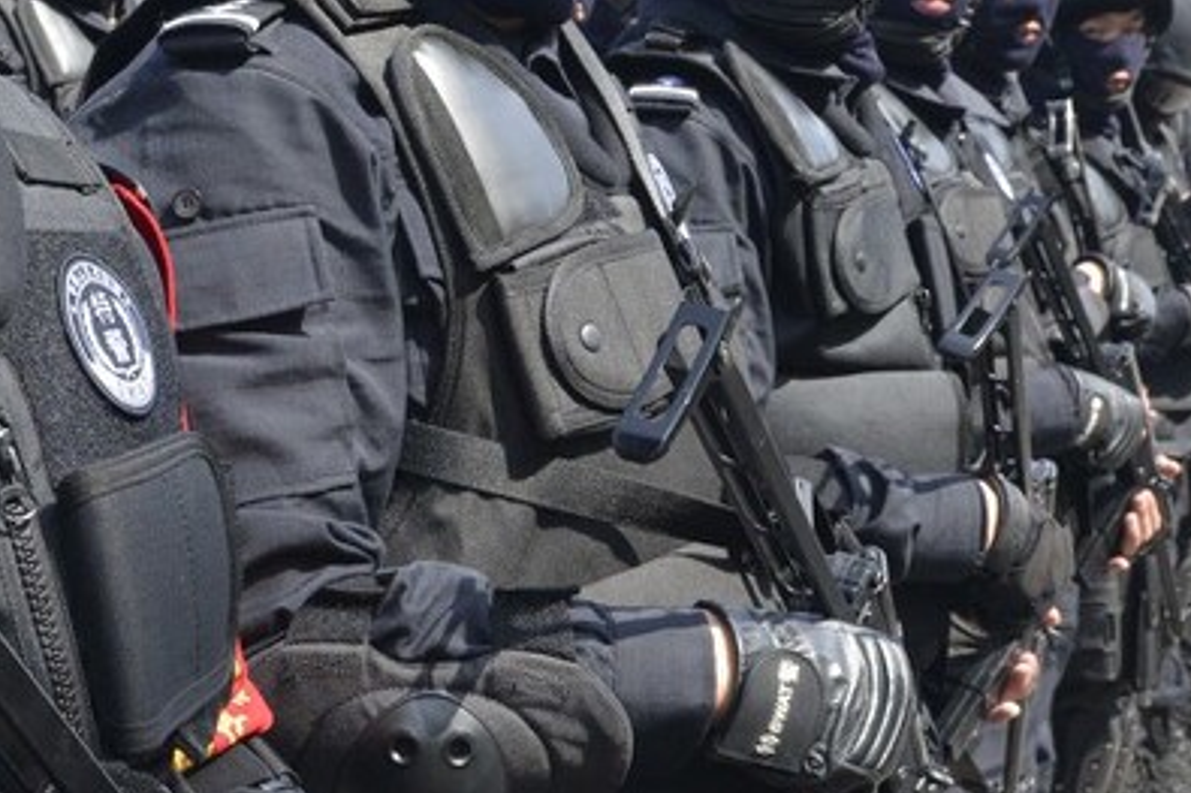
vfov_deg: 18.7
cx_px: 163
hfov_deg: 26.9
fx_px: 2414
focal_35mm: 73
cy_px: 384
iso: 1000
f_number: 11
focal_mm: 24
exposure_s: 1/500
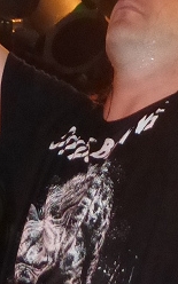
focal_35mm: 298
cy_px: 110
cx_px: 137
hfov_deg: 4.4
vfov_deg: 7.0
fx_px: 2313
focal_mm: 10.3
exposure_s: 1/60
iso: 800
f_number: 4.7
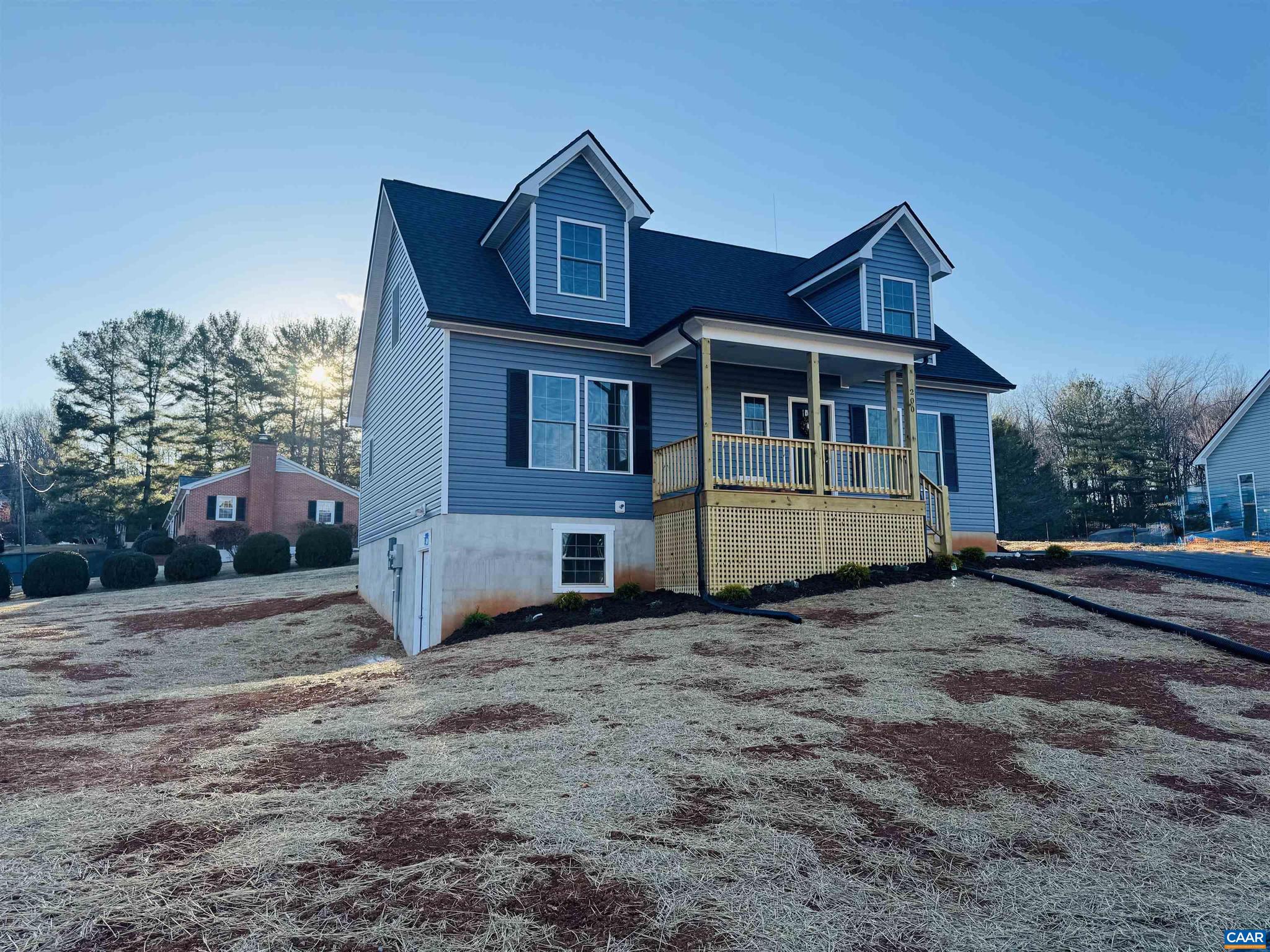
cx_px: 635
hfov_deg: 71.6
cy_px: 476
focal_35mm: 24
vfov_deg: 56.8
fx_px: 881
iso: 80
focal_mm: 6.76
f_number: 1.78
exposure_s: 1/2174
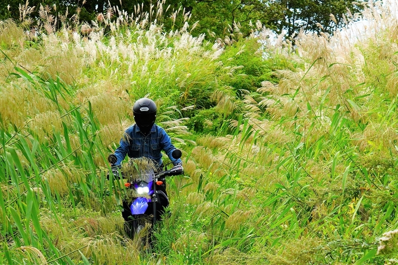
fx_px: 597
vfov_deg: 25.0
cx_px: 199
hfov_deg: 36.9
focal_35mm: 54
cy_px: 132
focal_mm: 54
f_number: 8
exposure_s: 1/500
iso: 400
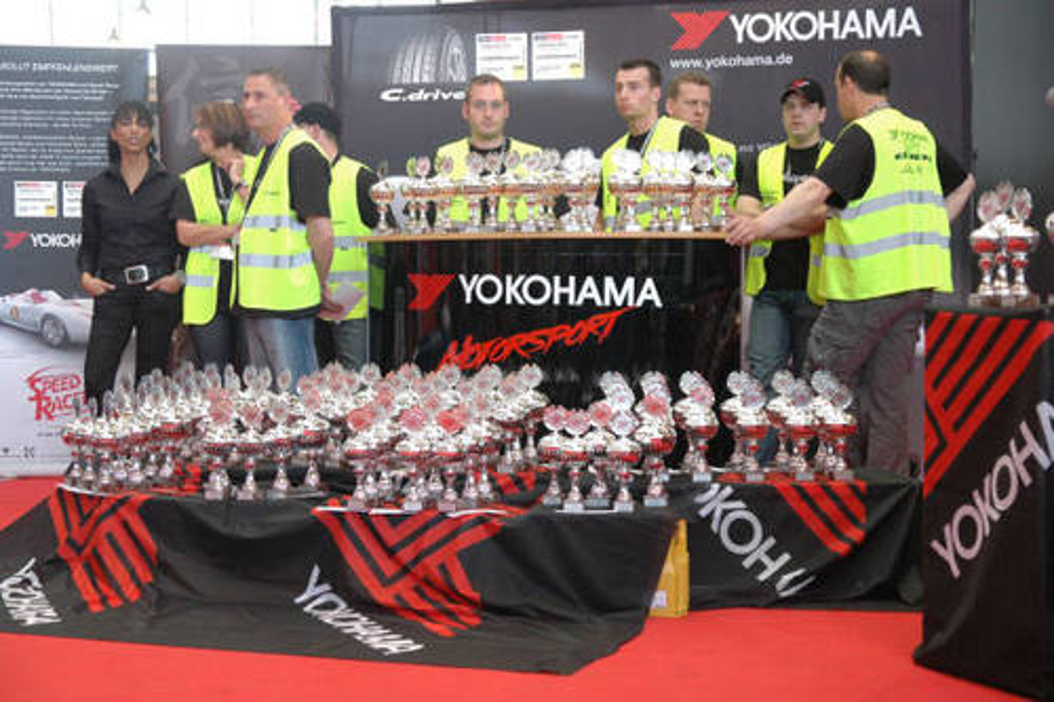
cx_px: 527
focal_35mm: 68
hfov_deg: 29.9
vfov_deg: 20.1
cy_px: 351
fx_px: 1975
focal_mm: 45
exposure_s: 1/125
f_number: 4.5
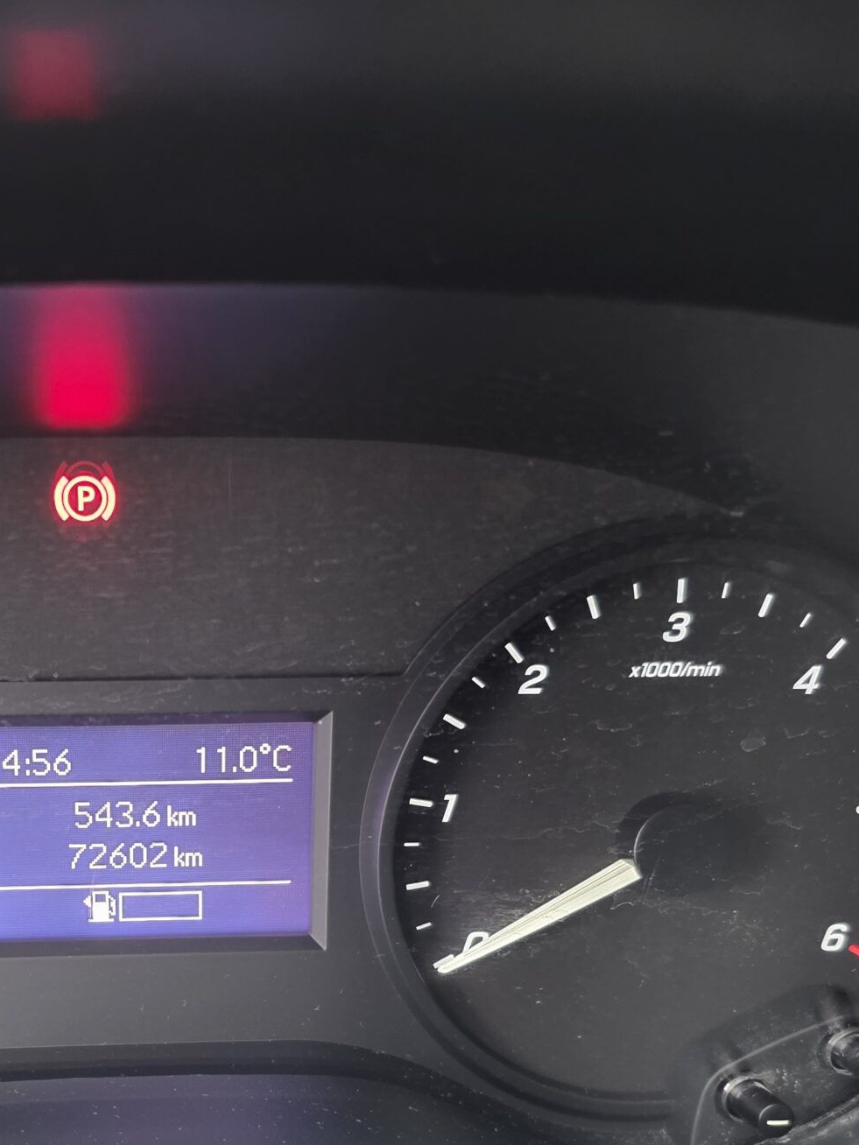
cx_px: 143
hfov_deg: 31.2
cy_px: 885
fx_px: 1489
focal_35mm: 45
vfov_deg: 40.6
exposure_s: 1/60
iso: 400
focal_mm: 6.25
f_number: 1.7
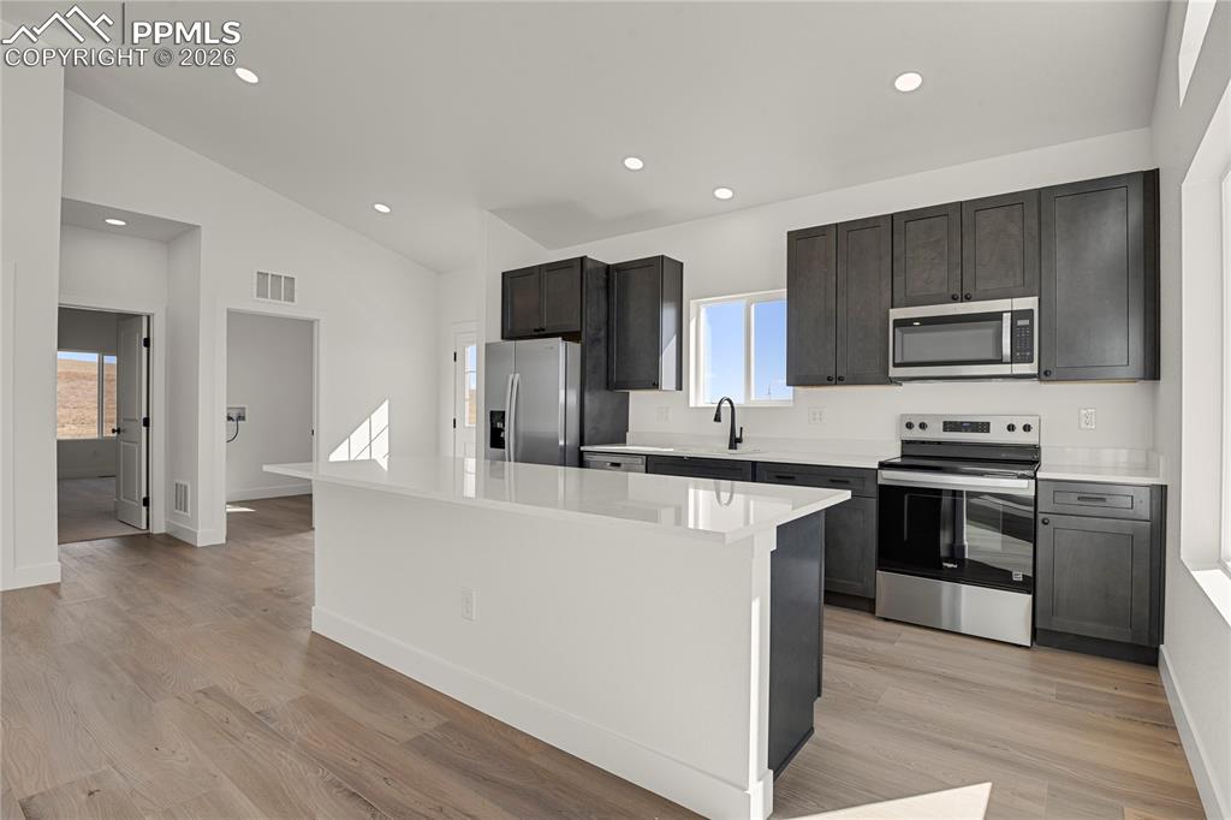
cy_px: 410
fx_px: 581
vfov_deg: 70.4
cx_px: 616
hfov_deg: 93.3
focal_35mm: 17
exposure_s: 1/8
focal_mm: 17
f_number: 8
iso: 250
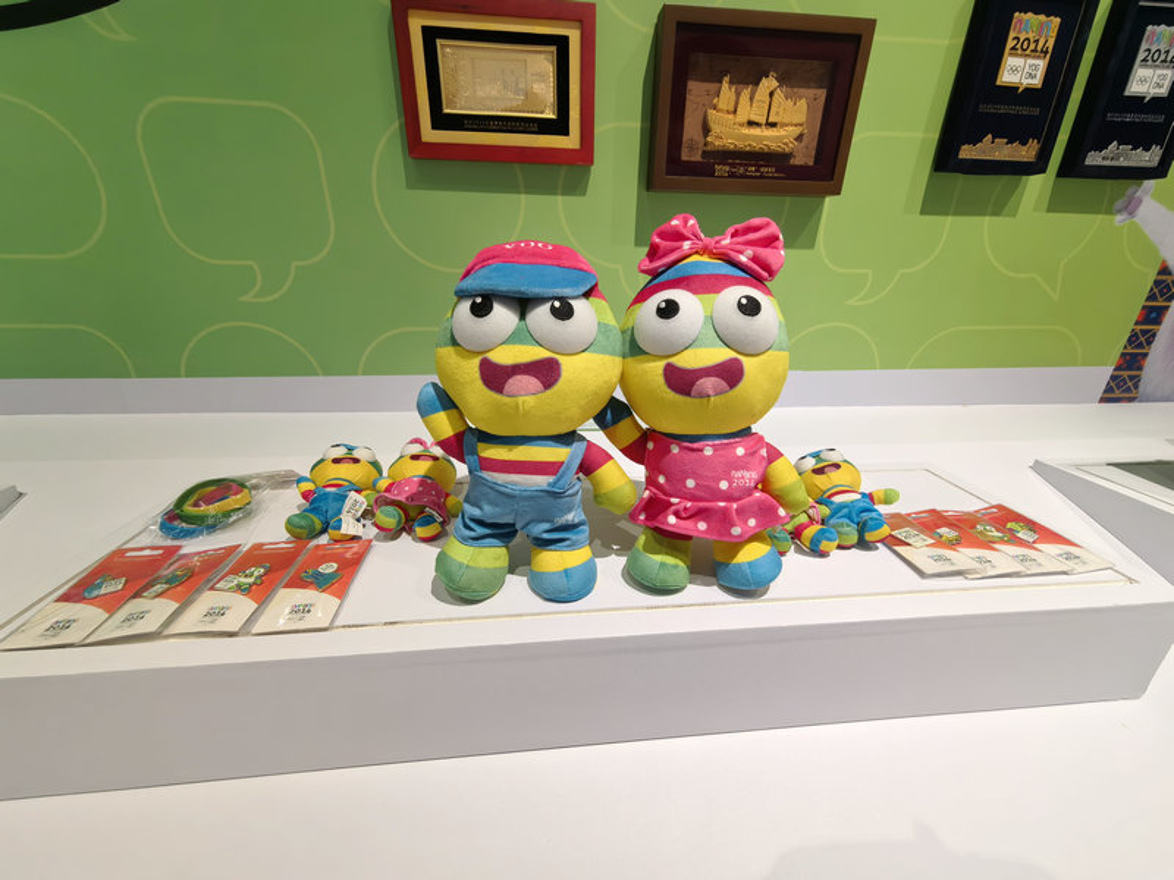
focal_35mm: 13
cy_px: 440
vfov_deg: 89.9
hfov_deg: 106.2
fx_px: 441
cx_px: 587
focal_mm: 1.95
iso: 160
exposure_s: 1/100
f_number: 2.2
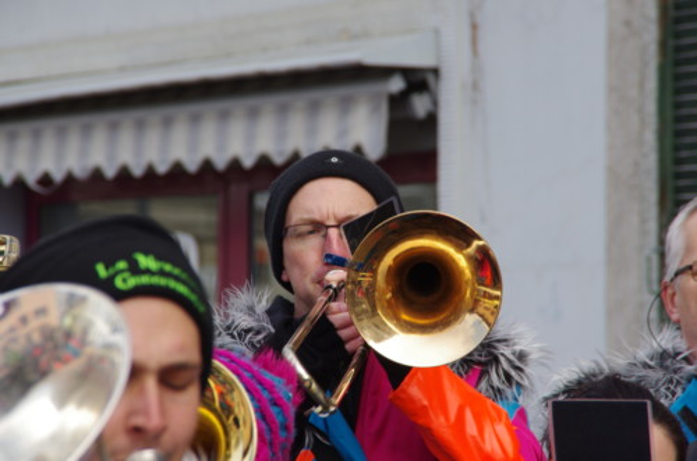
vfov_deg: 4.6
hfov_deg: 6.9
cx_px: 348
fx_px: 5795
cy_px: 230
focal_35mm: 300
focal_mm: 200
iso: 400
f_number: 10
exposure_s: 1/250
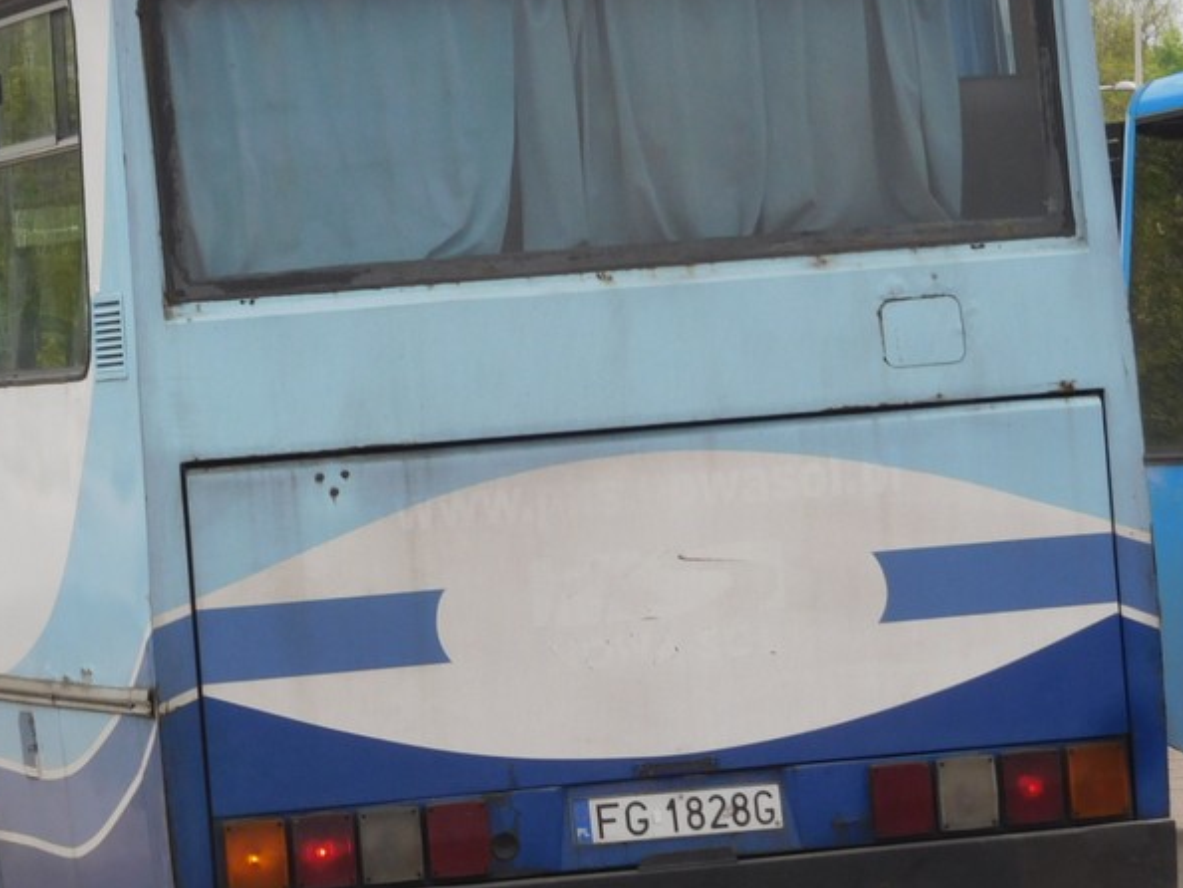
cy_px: 417
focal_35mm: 212
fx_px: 7248
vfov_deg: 7.0
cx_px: 390
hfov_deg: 9.3
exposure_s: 1/250
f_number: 5.1
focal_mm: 25
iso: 125
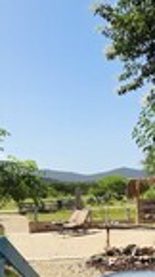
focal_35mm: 47
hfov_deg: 24.9
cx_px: 34
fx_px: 345
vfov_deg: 43.0
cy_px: 191
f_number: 2.2
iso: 50
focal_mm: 2.2
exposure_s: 1/3333
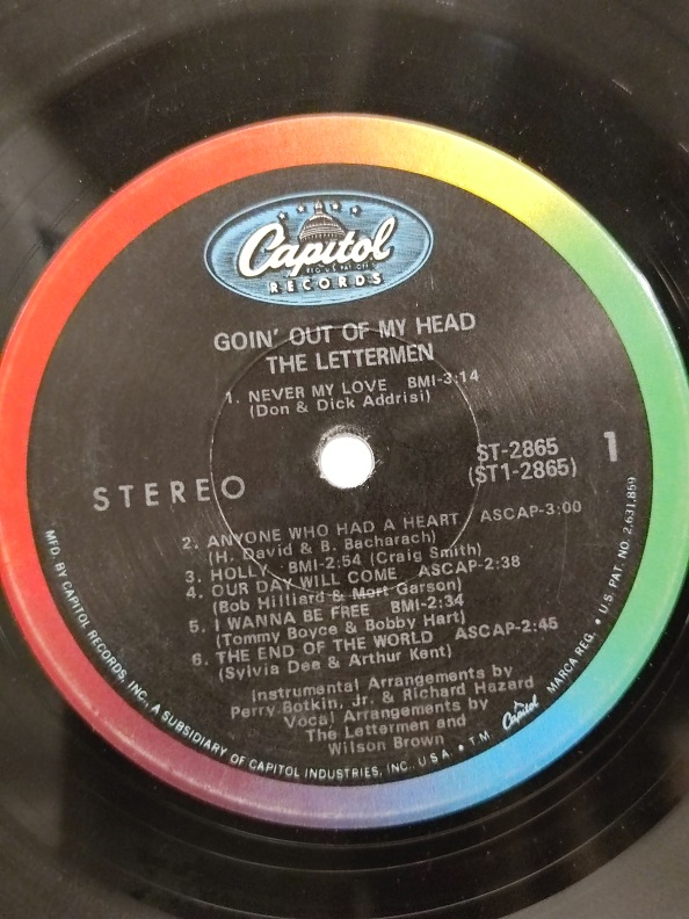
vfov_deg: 39.7
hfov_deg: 30.3
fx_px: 1274
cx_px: 344
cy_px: 460
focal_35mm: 48
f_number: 1.69
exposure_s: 1/60
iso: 1075
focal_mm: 6.72
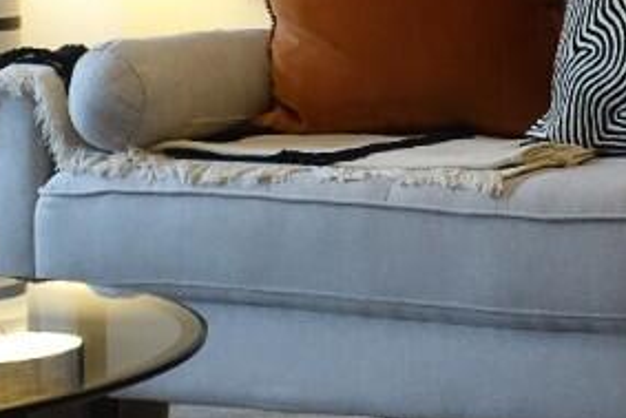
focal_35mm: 159
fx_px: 2766
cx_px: 900
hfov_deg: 12.4
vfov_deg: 8.5
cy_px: -87
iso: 640
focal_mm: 16.17
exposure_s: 1/50
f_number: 2.8
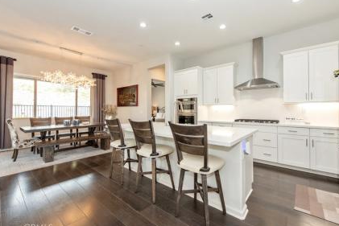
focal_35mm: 16
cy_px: 112
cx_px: 175
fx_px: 151
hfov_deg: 96.7
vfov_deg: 73.8
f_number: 5.6
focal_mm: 15
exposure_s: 1/125
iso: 720
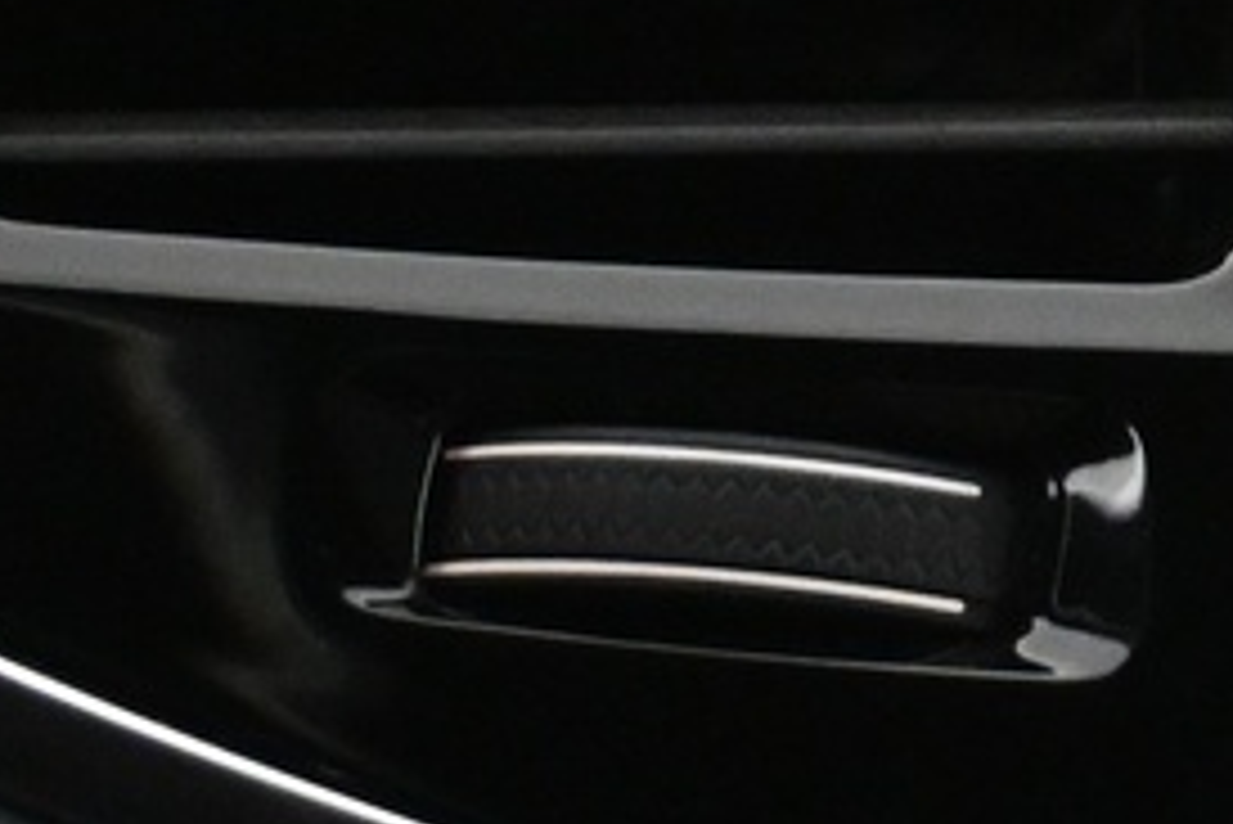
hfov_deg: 8.7
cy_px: 54
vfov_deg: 6.3
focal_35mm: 217
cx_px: 2758
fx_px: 7451
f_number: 4.2
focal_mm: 24.5
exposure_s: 1/40
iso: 3600
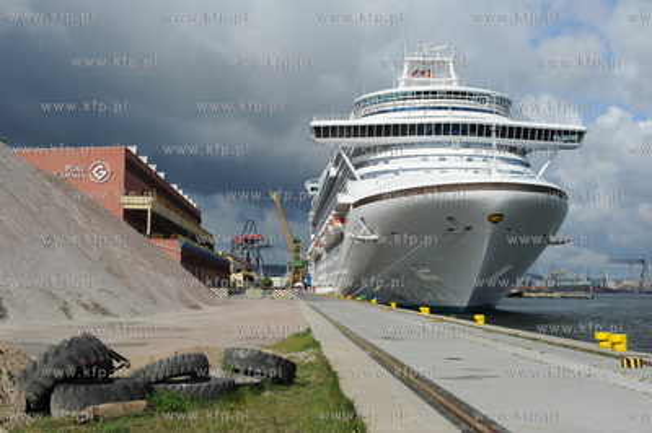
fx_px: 905
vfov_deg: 26.9
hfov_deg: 39.6
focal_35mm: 50
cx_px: 326
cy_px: 216
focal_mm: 50
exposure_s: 1/800
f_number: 8
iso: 200
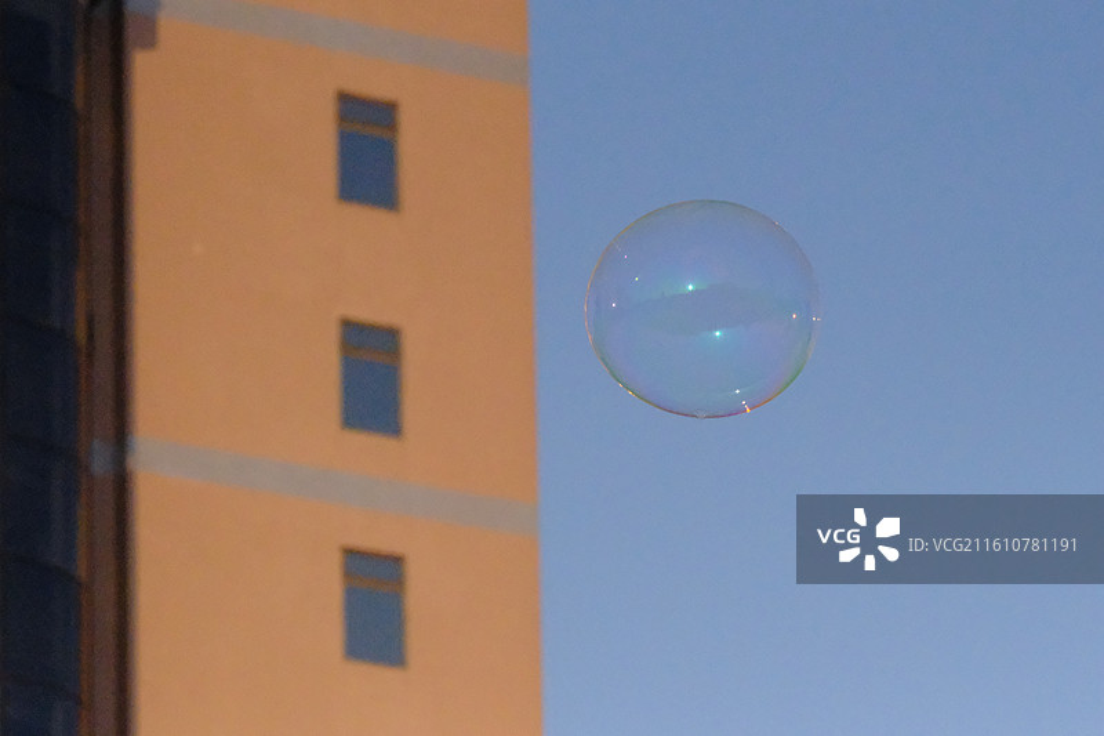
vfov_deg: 5.7
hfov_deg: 8.5
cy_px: 368
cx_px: 552
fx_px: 7419
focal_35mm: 242
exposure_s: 1/8000
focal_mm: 161
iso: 12800
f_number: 13
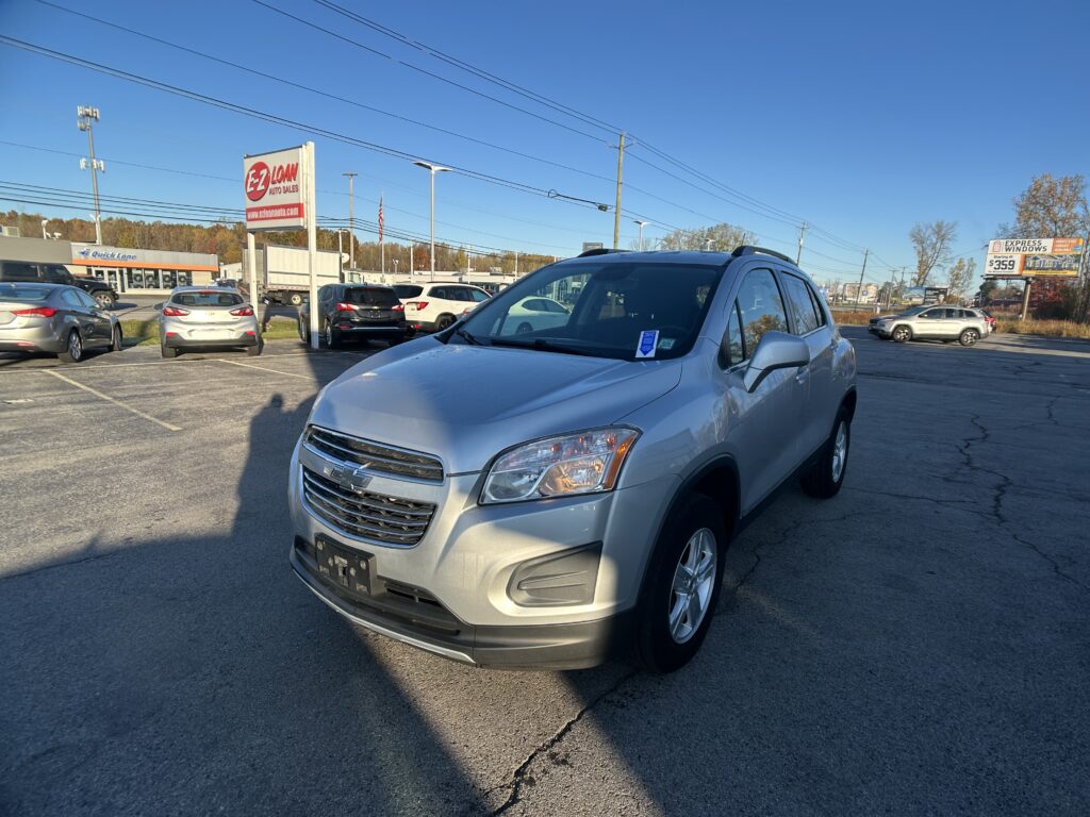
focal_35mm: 26
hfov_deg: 67.3
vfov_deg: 53.1
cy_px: 408
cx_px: 545
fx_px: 819
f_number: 1.5
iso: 50
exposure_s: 1/2252
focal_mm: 5.7
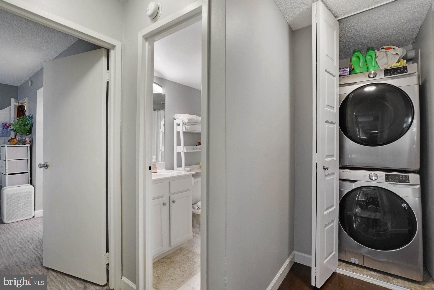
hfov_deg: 96.7
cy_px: 145
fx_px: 193
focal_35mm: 16
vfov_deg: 73.8
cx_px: 217
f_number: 8
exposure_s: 1/20
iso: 1250
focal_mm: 16
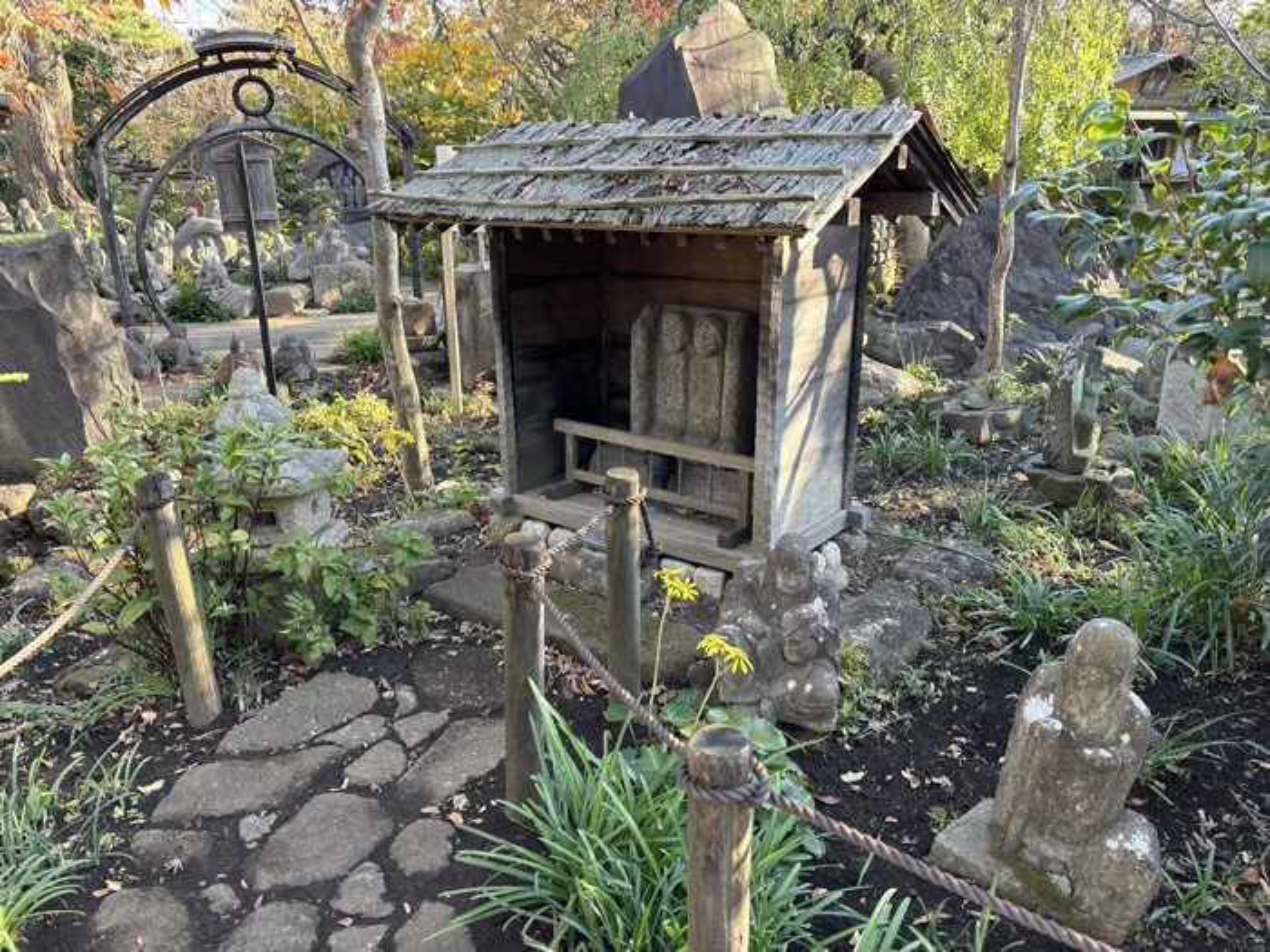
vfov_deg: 53.1
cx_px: 635
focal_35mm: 26
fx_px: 954
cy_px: 476
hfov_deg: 67.3
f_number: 1.6
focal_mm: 5.96
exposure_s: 1/121
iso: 50
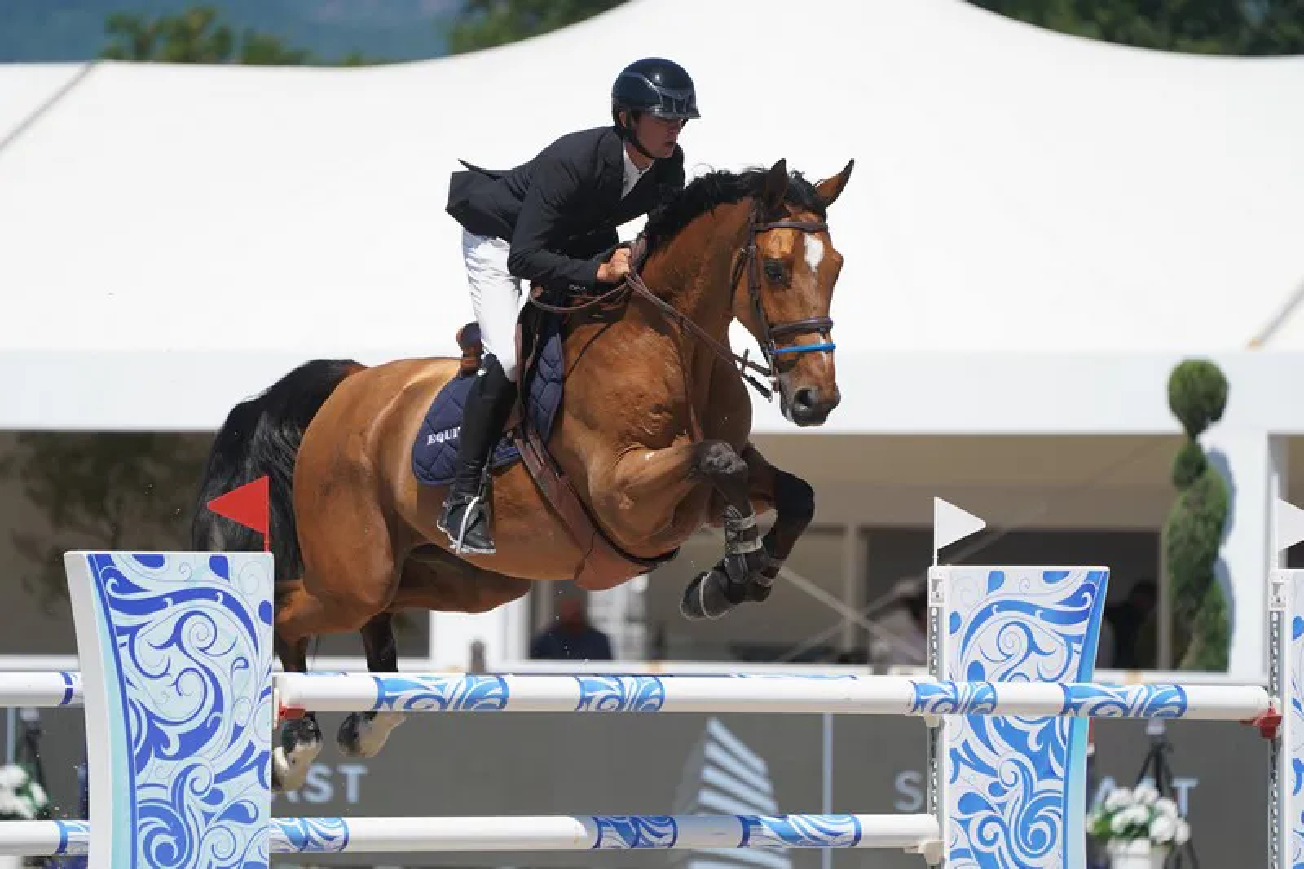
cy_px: 434
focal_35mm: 355
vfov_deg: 3.9
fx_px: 12855
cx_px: 652
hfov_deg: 5.8
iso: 500
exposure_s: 1/2500
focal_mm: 355
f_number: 5.6
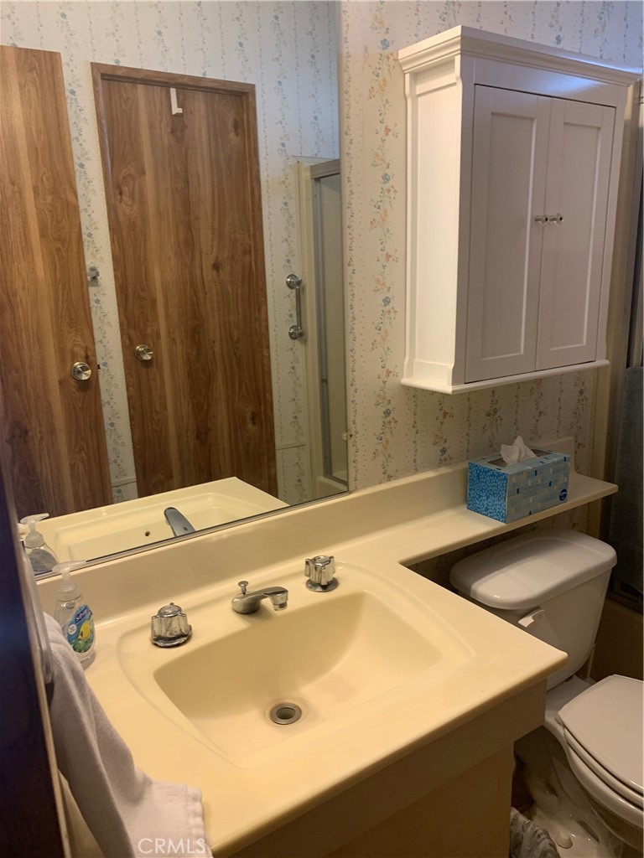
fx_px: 645
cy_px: 429
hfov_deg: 53.1
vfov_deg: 67.3
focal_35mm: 26
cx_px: 322
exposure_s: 1/60
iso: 80
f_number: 1.8
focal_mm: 4.25
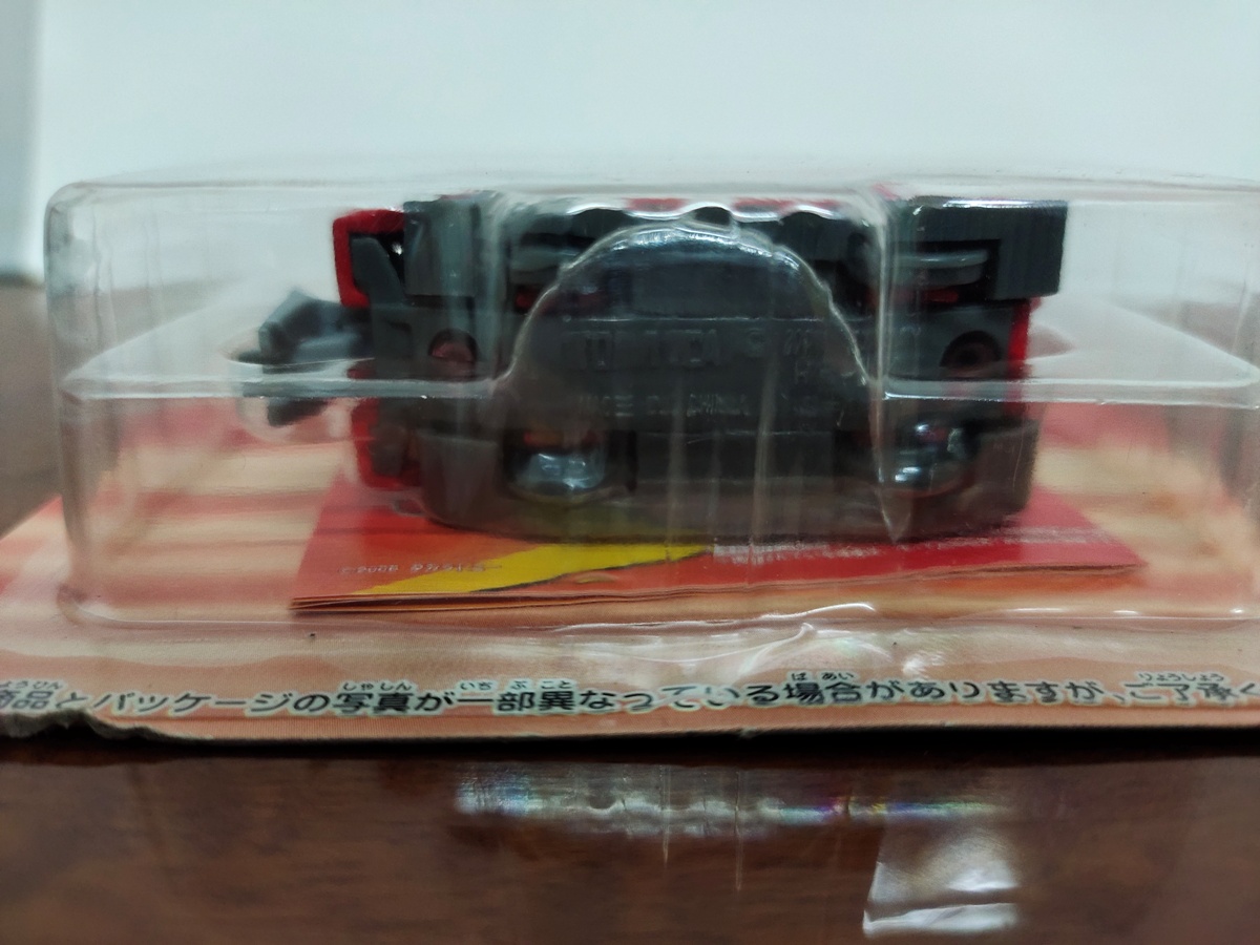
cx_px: 630
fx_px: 946
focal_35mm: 26
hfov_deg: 67.3
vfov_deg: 53.1
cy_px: 472
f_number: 1.79
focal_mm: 4.74
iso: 1012
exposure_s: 1/33.3
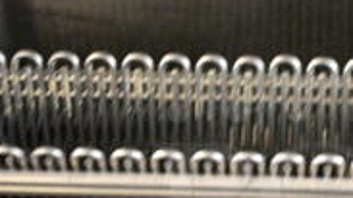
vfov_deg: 9.2
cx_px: 297
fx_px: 1224
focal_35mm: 131
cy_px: 190
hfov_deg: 16.3
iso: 6400
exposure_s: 1/50
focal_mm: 25
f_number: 4
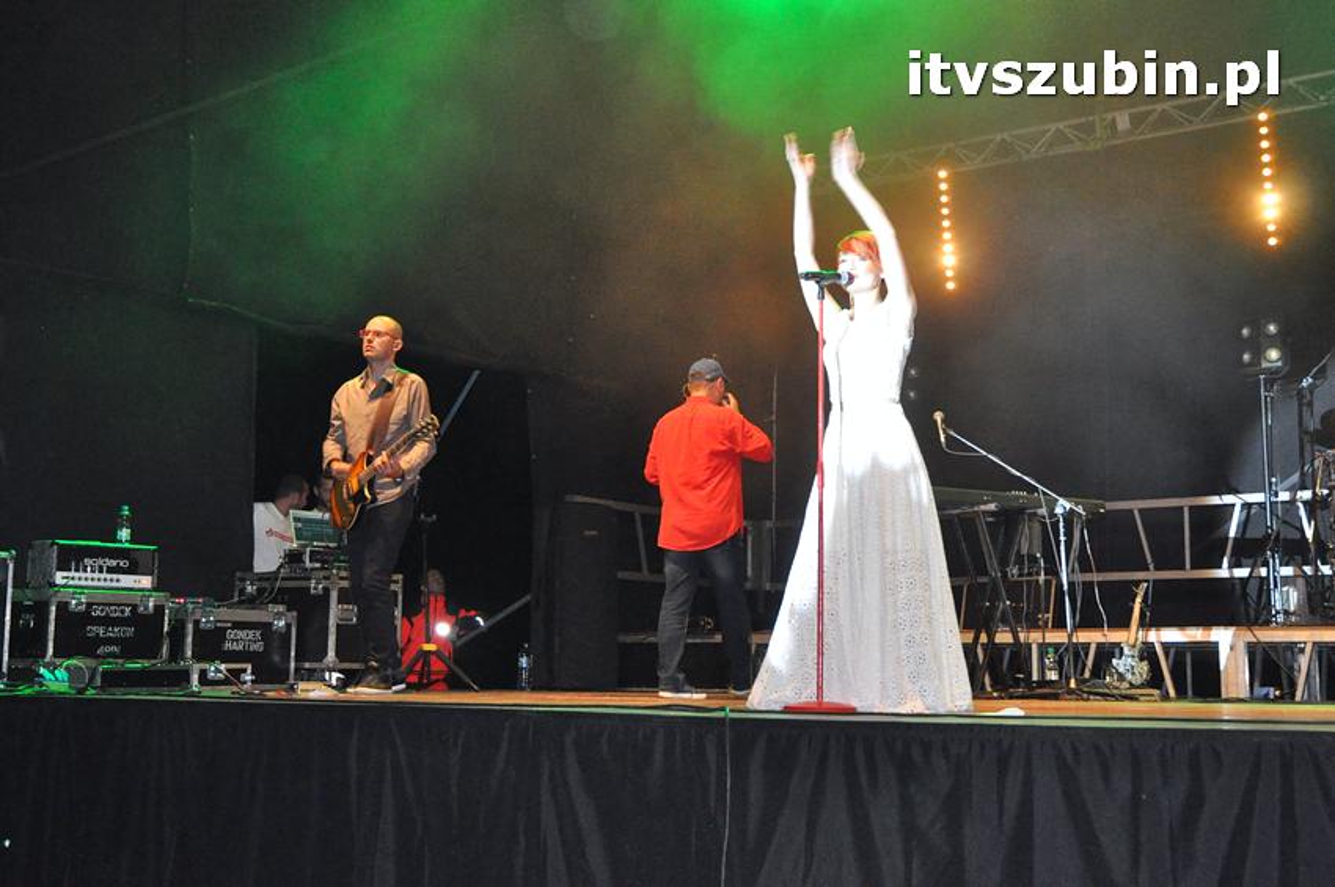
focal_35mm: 51
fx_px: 1889
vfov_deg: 26.4
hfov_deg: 38.9
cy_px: 444
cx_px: 668
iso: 3200
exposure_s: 1/60
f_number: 5.6
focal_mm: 34
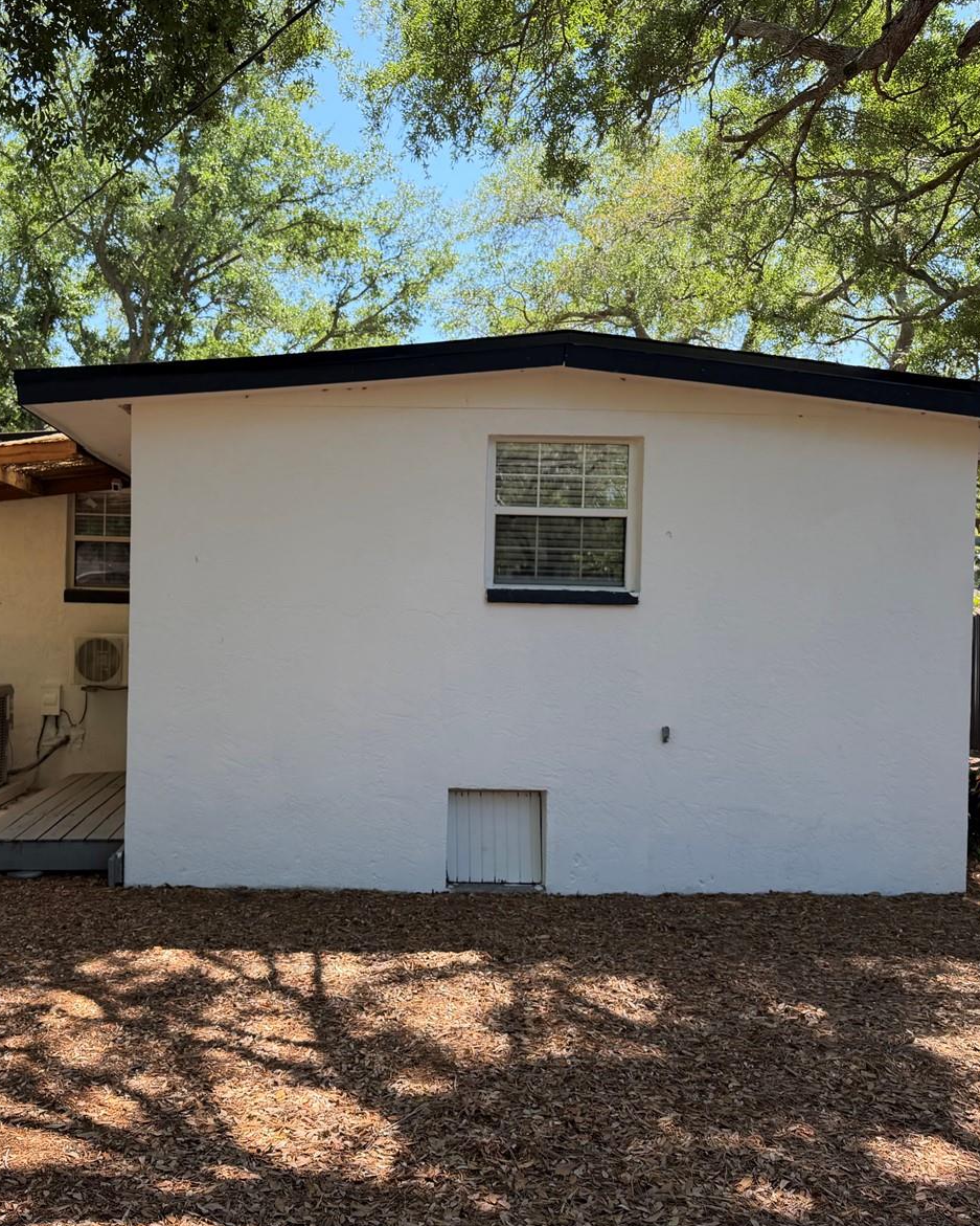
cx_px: 359
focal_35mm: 32
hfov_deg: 45.4
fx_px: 1160
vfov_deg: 55.7
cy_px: 625
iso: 100
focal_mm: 6.76
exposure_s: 1/868
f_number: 1.78
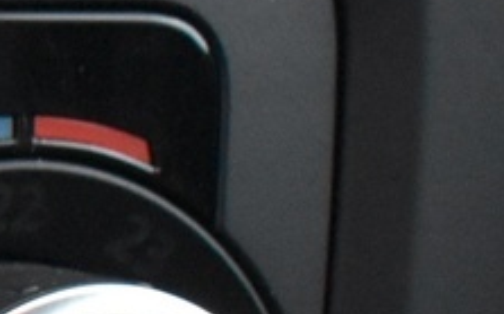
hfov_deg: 7.7
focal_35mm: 222
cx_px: -1227
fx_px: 3047
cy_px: 355
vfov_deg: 5.9
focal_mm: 20
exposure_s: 1/10
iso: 3200
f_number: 3.5
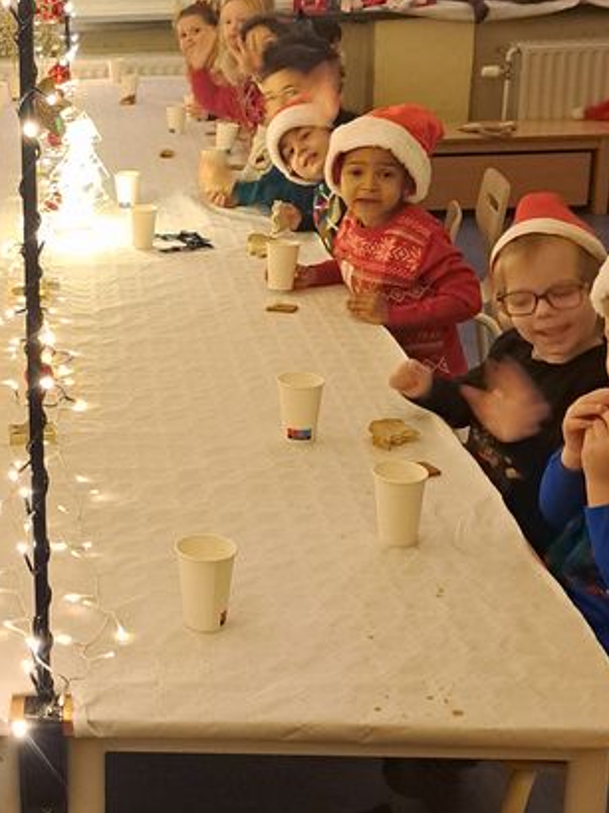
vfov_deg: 32.0
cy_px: 278
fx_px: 1409
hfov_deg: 23.1
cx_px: -40
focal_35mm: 60
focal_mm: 5.23
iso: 250
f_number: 1.8
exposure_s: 1/11
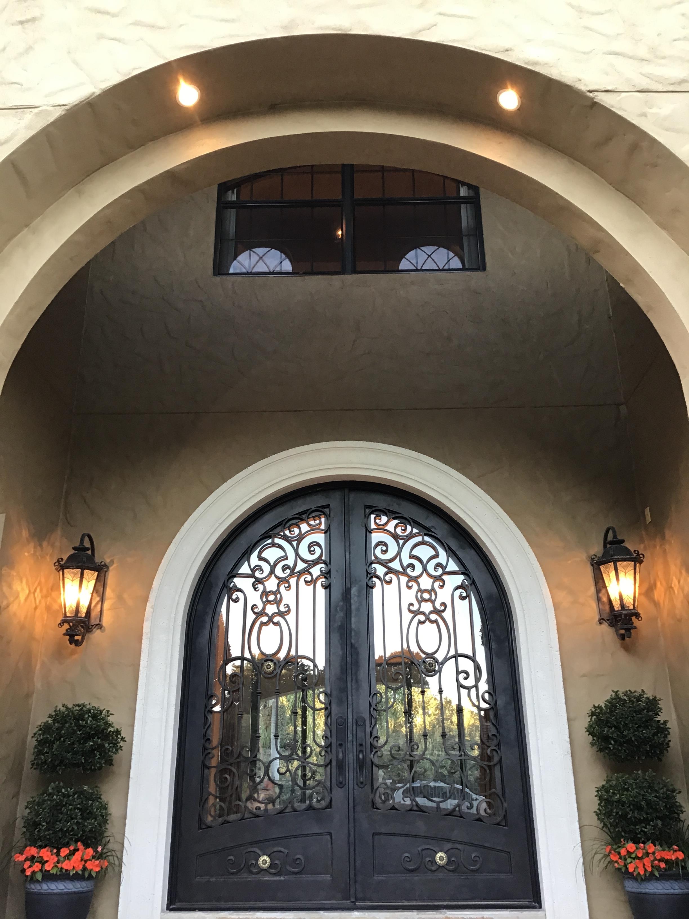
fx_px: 823
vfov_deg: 58.4
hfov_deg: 45.4
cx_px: 344
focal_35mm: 31
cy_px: 460
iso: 80
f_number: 2.4
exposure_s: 1/35
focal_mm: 3.3
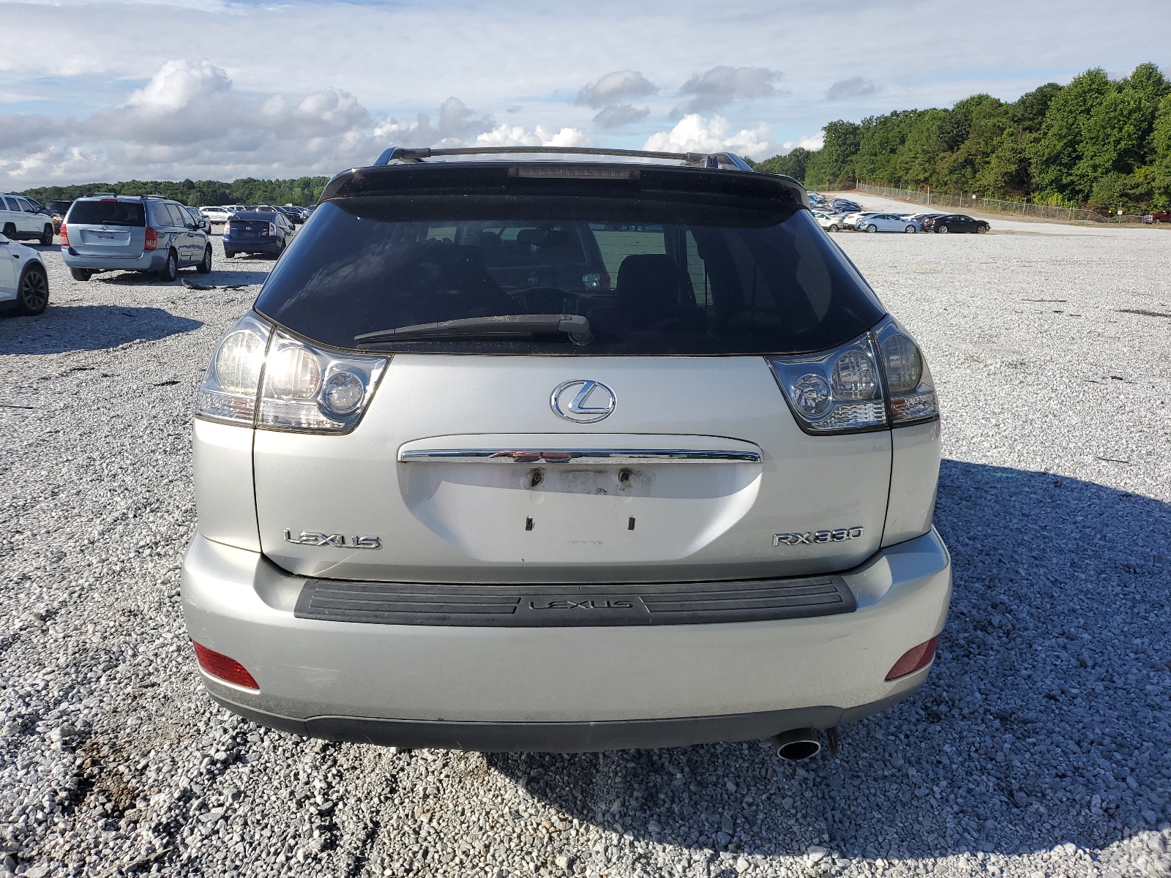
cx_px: 586
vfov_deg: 53.1
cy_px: 439
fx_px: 880
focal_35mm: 26
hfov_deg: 67.3
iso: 50
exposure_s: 1/3333
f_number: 1.5
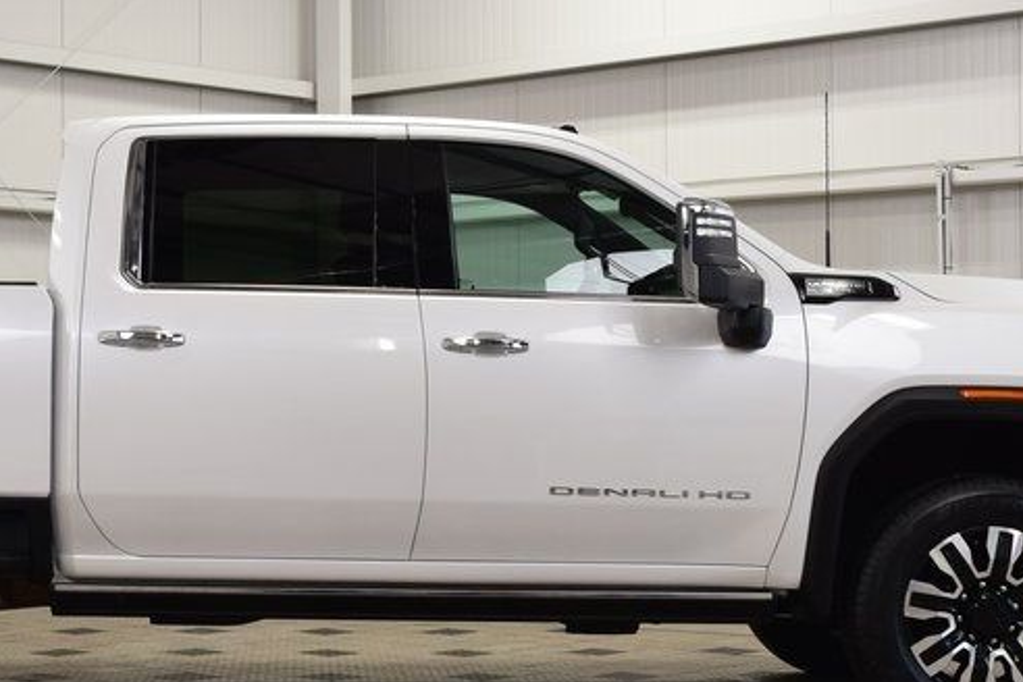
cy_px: 440
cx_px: 314
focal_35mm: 75
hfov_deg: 26.8
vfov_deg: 18.1
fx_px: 2131
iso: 450
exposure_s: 1/30
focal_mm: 24
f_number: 7.1
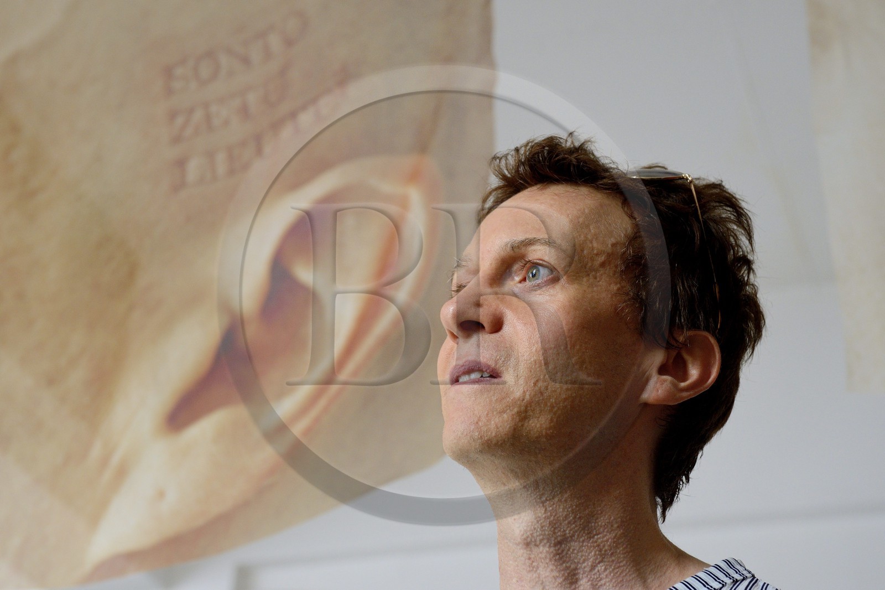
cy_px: 295
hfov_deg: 28.8
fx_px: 1720
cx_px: 442
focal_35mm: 70
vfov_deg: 19.4
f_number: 6.3
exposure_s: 1/40
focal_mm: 70
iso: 1600
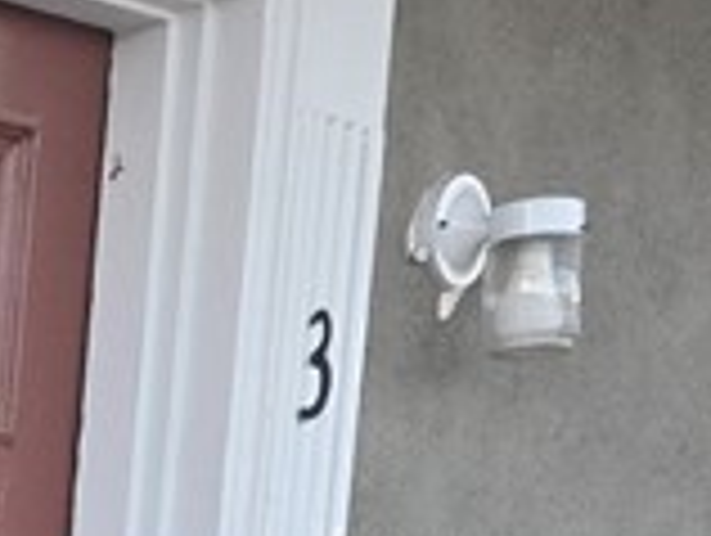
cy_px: 1248
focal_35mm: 149
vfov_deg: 9.1
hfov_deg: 11.7
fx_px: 3065
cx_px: -747
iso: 64
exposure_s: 1/60
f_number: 1.8
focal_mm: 5.4
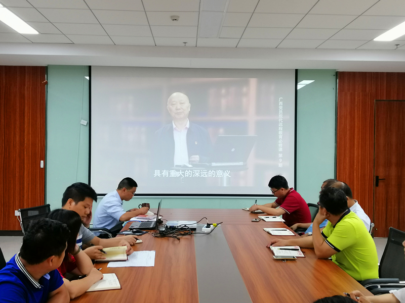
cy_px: 152
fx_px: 445
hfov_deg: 49.0
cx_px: 202
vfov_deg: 37.7
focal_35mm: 38
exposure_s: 1/33.3
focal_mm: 3.81
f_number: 2.2
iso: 250
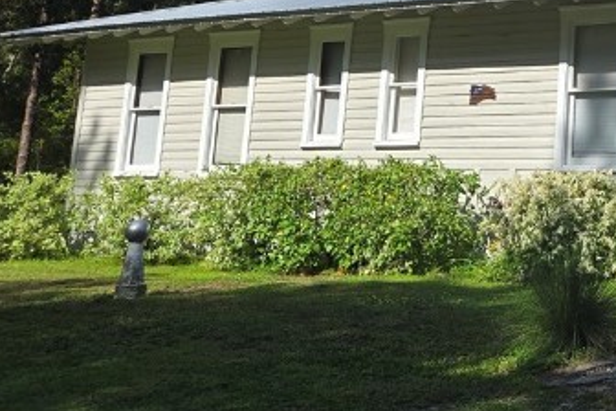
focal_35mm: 73
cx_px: 807
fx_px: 1249
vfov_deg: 17.5
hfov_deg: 24.2
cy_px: -117
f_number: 1.8
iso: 25
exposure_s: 1/1804
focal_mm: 5.4
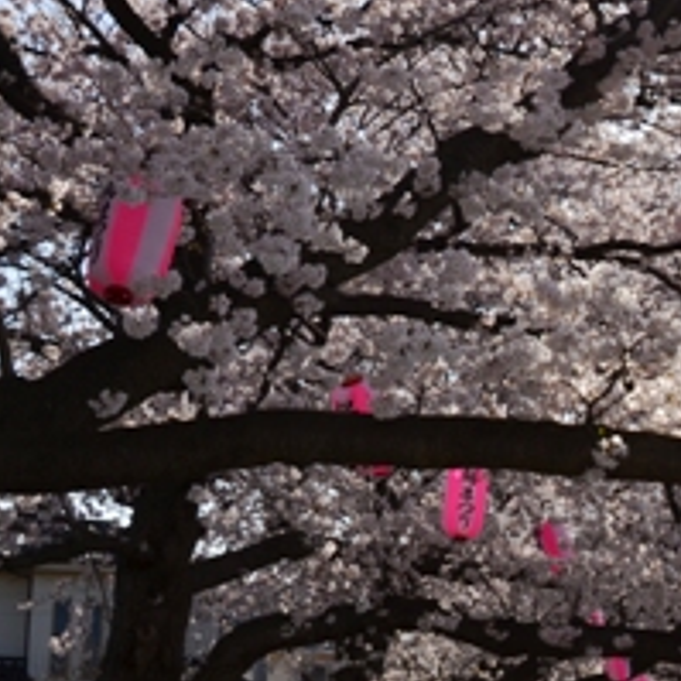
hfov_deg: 16.7
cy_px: 537
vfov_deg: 17.6
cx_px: 900
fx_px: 2181
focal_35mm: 98
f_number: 11
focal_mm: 24
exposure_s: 1/250
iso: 100
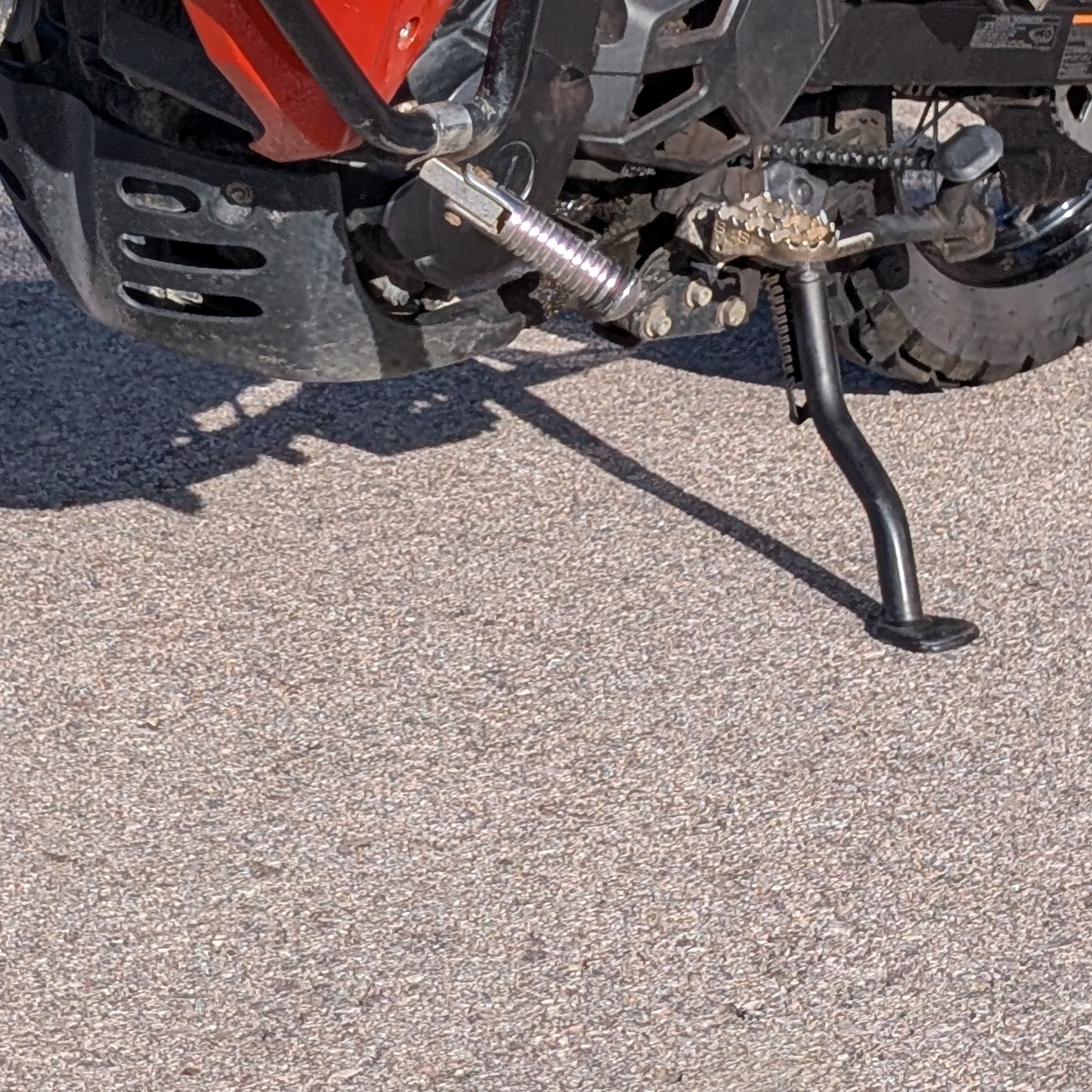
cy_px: -93
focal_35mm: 137
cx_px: 353
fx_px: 4890
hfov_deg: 12.7
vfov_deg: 12.5
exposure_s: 1/1399
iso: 20
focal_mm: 6.9
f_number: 1.68
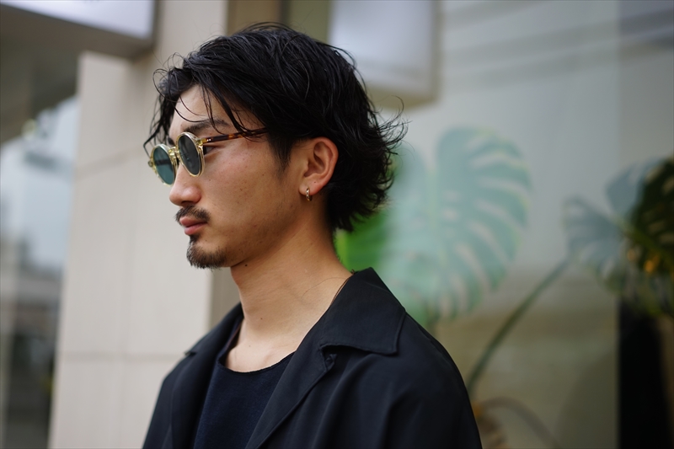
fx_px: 1029
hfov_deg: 36.3
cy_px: 224
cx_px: 337
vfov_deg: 24.6
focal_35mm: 55
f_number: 1.8
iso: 100
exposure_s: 1/400
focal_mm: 55
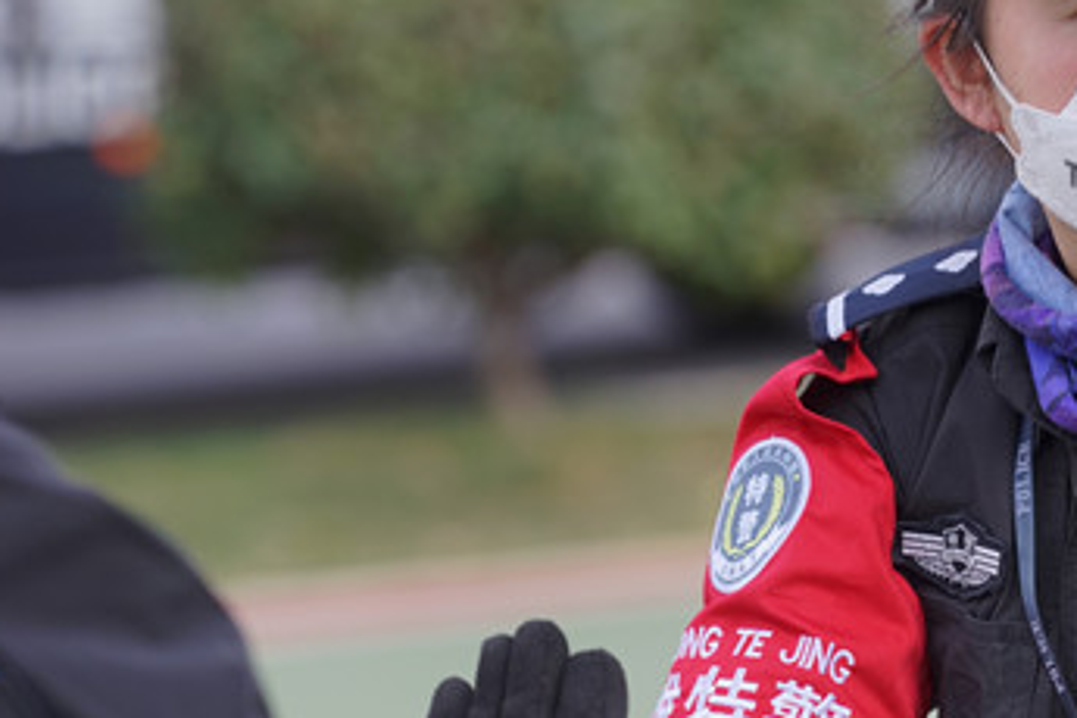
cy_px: 322
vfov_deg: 4.0
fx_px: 10410
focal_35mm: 348
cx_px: 893
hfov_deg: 5.9
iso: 200
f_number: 5.6
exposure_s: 1/400
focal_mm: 200
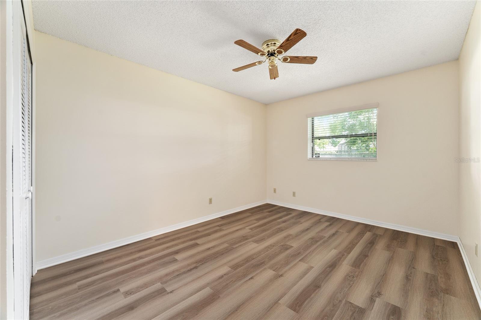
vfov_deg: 81.2
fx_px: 187
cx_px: 240
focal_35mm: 14
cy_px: 160
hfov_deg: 104.3
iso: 320
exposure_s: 1.3
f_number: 7.1
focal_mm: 14
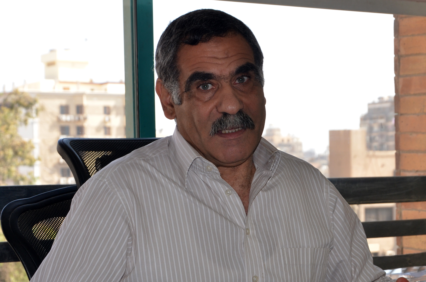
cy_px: 141
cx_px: 213
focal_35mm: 68
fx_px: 797
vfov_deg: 20.1
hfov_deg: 29.9
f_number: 7.1
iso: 400
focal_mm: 45
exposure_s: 1/250
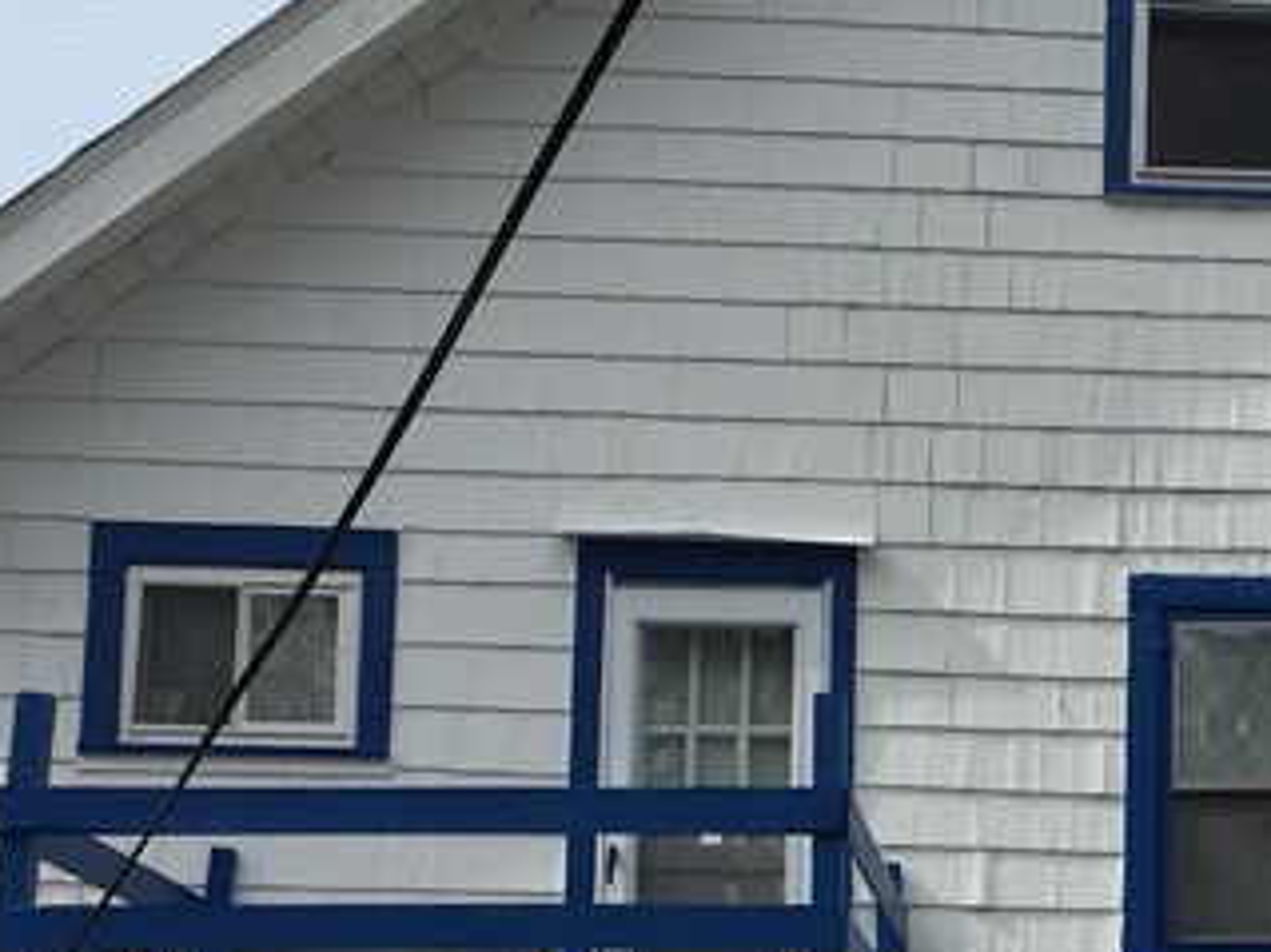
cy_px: 1044
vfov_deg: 15.5
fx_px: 3413
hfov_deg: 20.4
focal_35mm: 93
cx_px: 1295
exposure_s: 1/2326
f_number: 2.2
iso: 32
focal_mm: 4.15
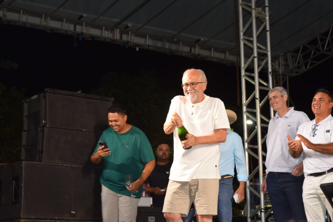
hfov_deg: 26.0
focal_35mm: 78
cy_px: 111
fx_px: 722
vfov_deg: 17.5
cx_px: 166
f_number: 4.5
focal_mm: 52
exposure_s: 1/80
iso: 800
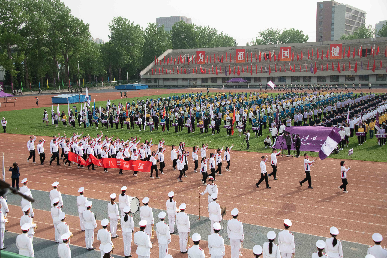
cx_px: 194
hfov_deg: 44.5
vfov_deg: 30.5
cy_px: 129
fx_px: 473
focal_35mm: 44
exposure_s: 1/4000
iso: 800
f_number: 5.6
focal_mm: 44
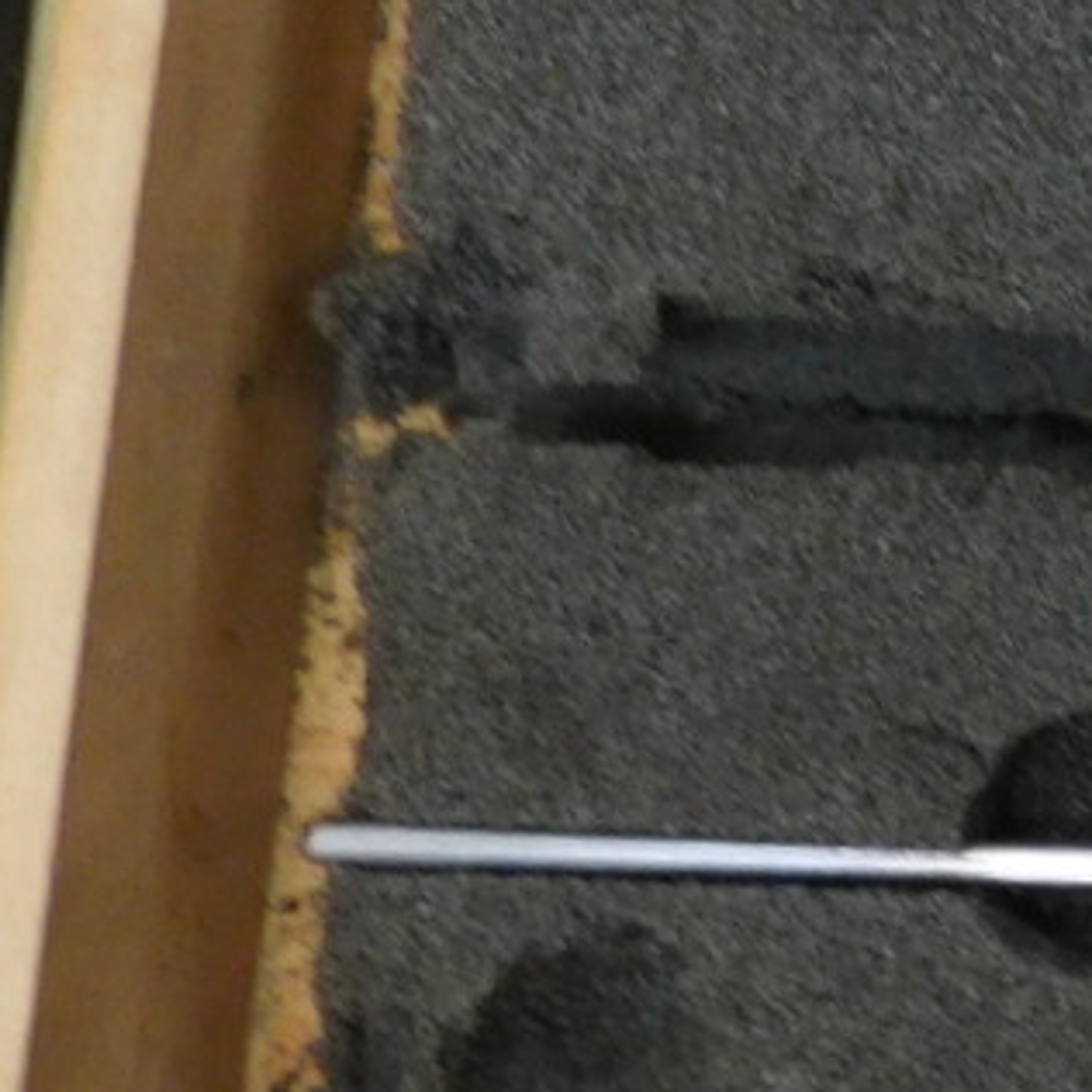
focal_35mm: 103
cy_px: -432
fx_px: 3676
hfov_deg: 14.4
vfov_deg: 15.8
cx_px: 2084
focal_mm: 4
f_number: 3
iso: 160
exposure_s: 1/30
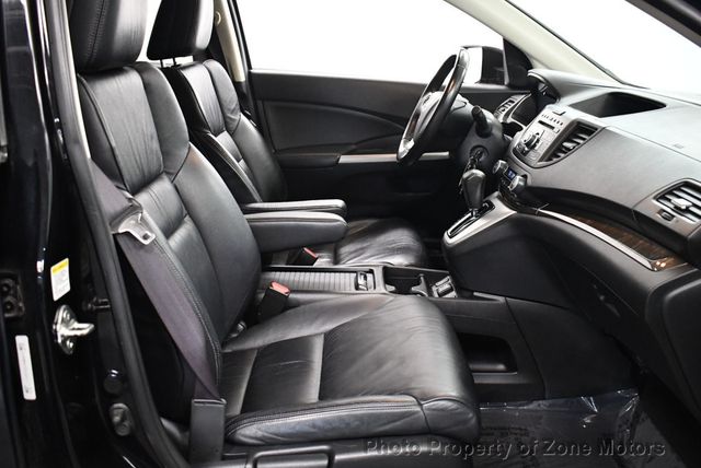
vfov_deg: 36.9
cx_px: 350
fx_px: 702
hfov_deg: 53.1
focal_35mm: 36
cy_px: 234
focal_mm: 18
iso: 3200
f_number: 3.5
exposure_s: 1/100
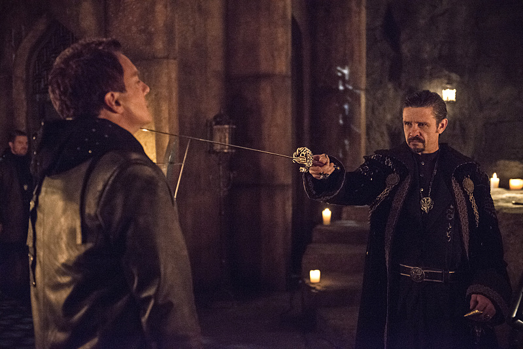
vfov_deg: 28.1
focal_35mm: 48
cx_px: 262
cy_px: 174
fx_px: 698
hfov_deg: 41.1
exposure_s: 1/125
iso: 6400
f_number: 2.8
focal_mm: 48
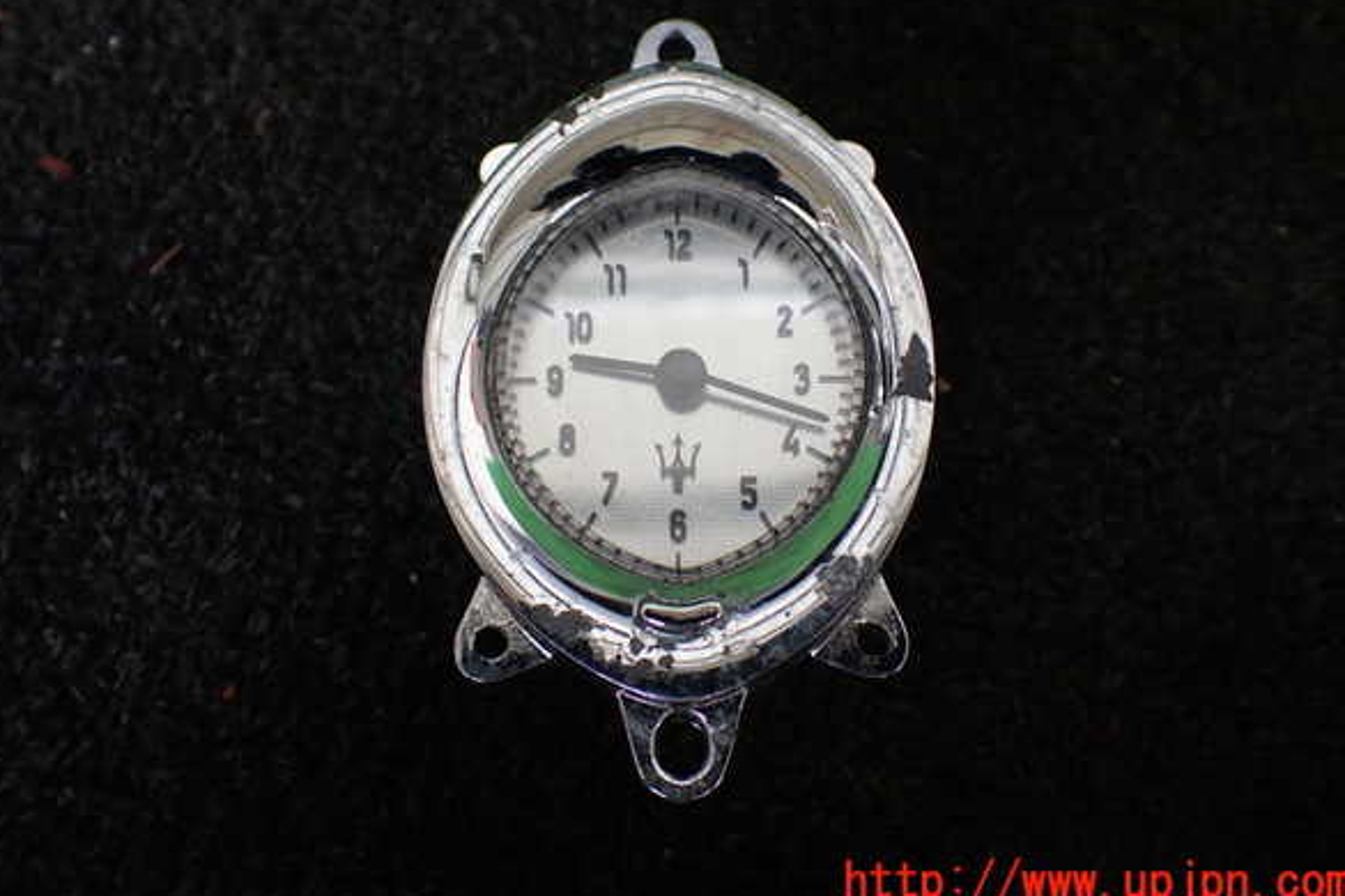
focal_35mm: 32
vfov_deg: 41.1
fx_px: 1195
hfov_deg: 58.7
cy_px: 395
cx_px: 674
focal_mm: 5.4
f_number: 2.3
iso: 160
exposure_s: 1/125
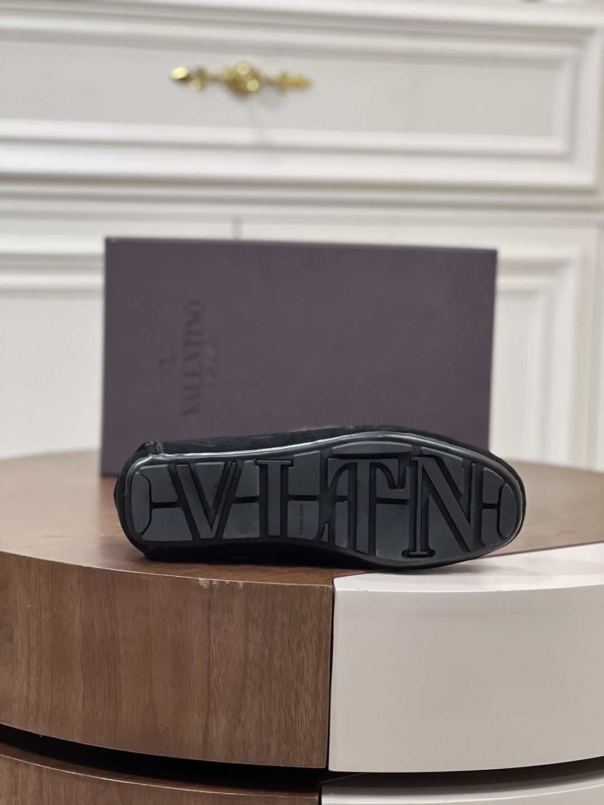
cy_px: 402
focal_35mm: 77
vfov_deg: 25.3
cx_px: 302
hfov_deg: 19.1
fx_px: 1791
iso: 125
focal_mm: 9
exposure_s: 1/50
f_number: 2.8
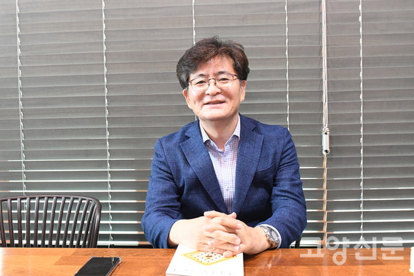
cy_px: 138
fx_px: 414
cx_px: 207
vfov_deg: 36.9
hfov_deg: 53.1
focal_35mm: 36
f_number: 5.6
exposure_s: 1/100
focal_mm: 24
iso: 8000
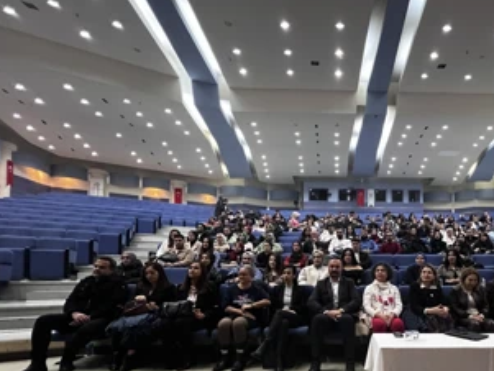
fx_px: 271
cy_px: 264
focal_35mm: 19
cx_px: 354
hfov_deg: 79.8
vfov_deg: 65.7
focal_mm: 1.57
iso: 1000
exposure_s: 1/50
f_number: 1.8
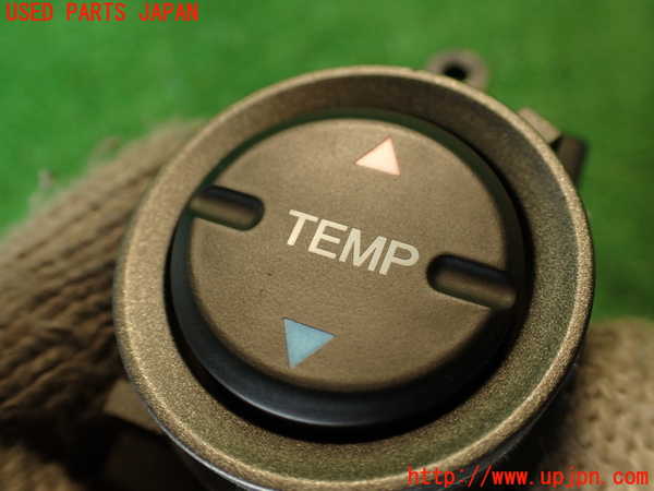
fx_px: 605
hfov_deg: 56.8
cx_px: 327
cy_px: 246
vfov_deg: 44.2
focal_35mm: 32
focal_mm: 5.79
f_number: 2.4
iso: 200
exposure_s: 1/40
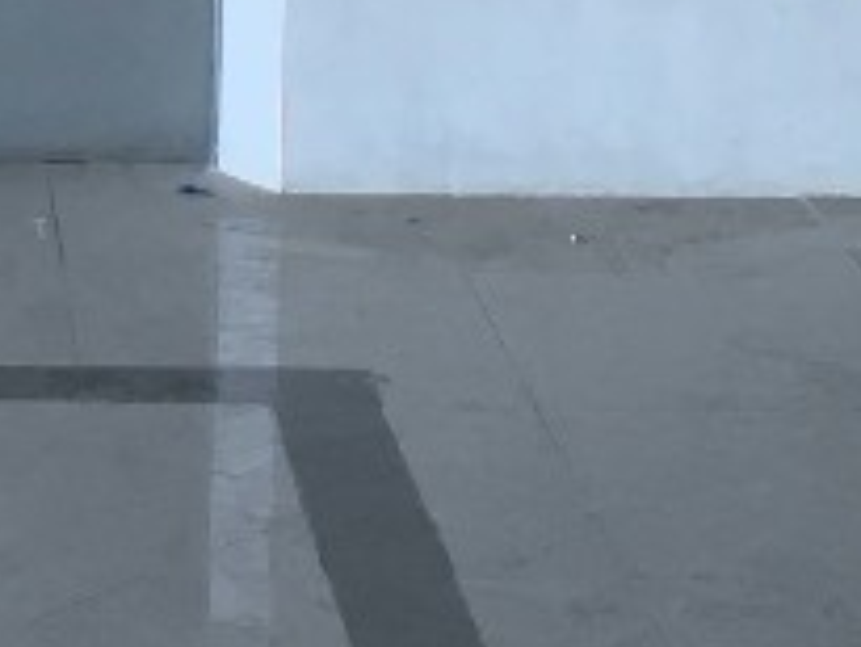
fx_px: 3609
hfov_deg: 13.2
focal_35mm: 145
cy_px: -361
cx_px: -168
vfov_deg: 9.9
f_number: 2.2
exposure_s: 1/30
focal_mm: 4.15
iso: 25
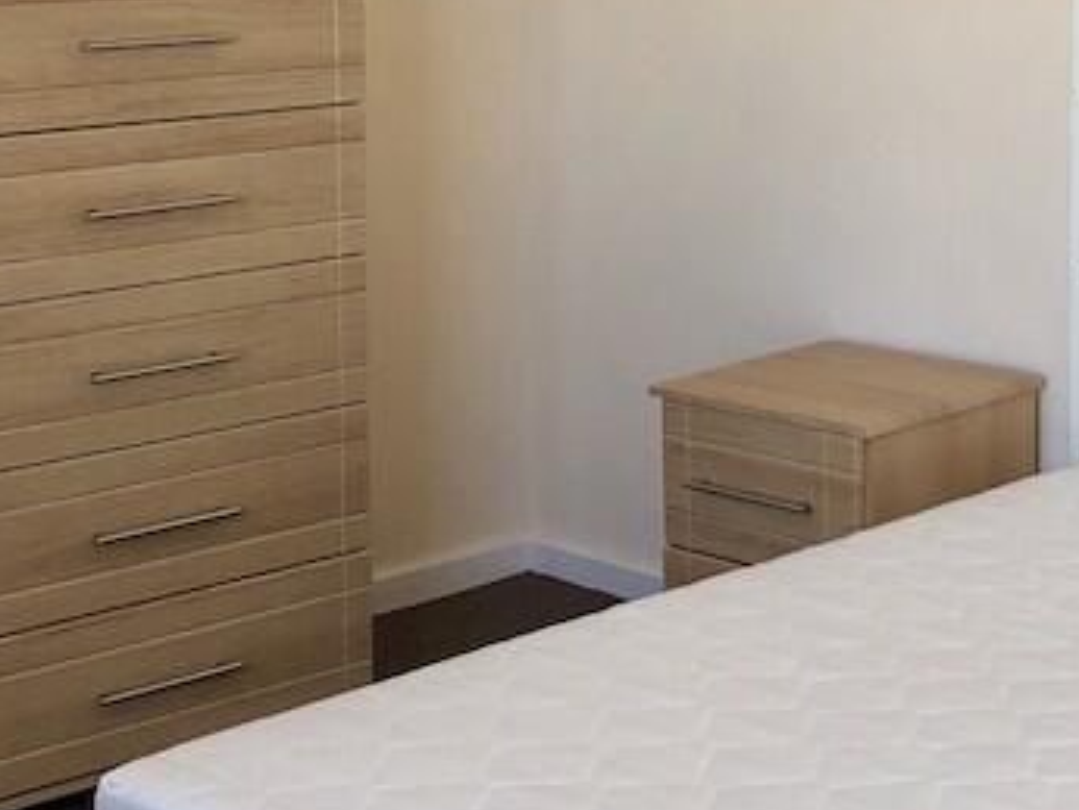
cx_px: 566
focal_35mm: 83
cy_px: 260
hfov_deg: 23.5
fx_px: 2588
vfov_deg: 17.7
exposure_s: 1/120
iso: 50
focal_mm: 3.99
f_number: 1.8
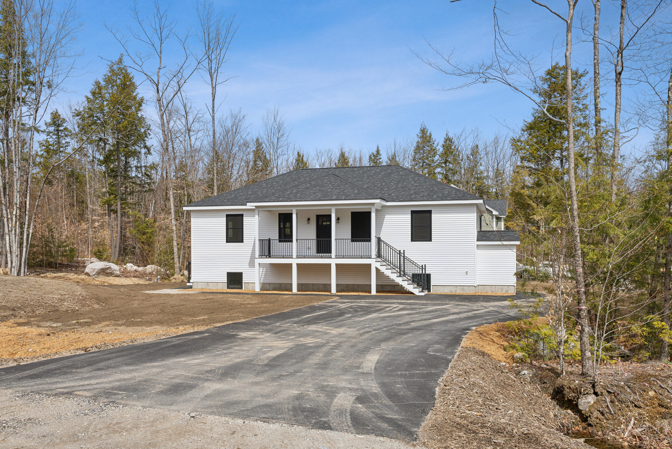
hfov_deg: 61.9
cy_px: 224
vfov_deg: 43.6
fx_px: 560
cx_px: 336
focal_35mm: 30
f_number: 7.1
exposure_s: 1/800
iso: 320
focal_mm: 30
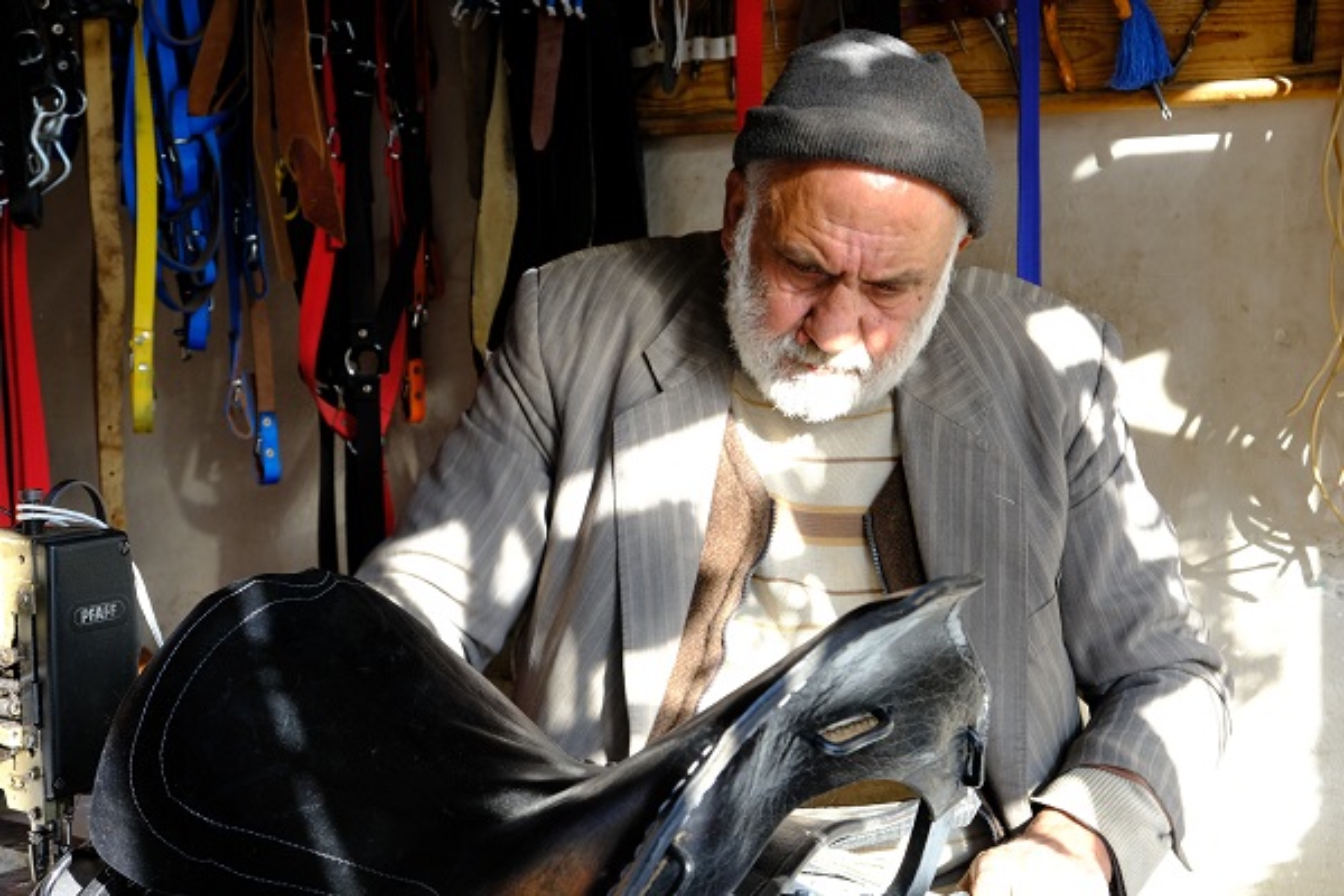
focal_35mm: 56
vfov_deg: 24.2
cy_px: 448
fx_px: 2091
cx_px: 672
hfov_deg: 35.6
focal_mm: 37.4
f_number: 8
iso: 640
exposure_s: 1/56
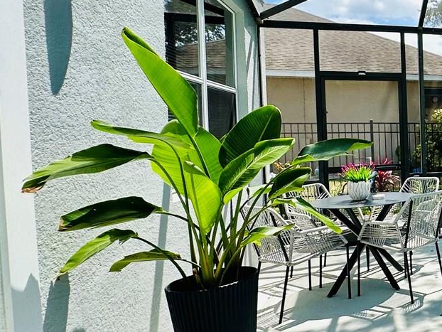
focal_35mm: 36
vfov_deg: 39.6
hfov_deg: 36.9
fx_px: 460
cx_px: 549
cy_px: 146
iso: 40
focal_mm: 2.22
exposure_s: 1/487
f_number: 2.2
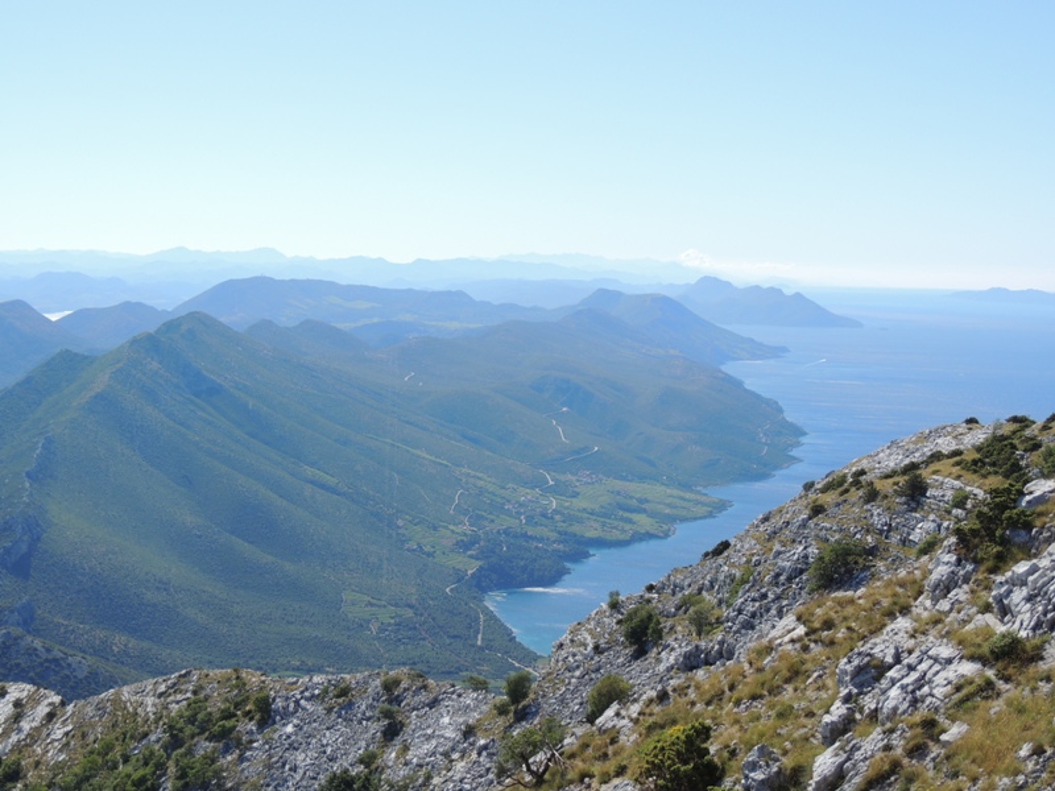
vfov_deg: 24.4
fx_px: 1829
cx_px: 528
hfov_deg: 32.2
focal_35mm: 60
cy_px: 396
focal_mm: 10.7
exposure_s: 1/800
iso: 100
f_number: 3.7
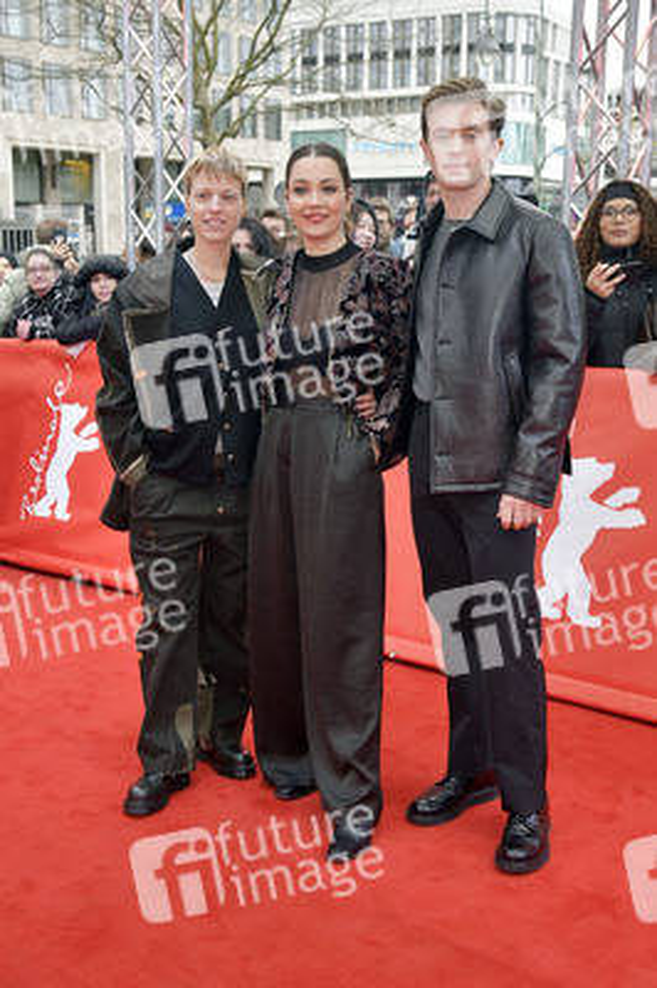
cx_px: 328
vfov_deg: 54.5
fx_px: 960
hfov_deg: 37.8
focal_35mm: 35
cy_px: 494
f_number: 5.6
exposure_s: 1/200
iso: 1250
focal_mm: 35
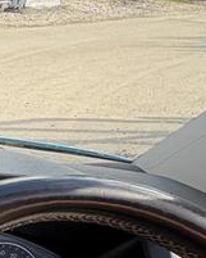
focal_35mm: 61
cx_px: -200
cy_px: 303
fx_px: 465
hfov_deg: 17.9
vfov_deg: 27.5
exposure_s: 1/99
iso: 64
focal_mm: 2.22
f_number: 2.2
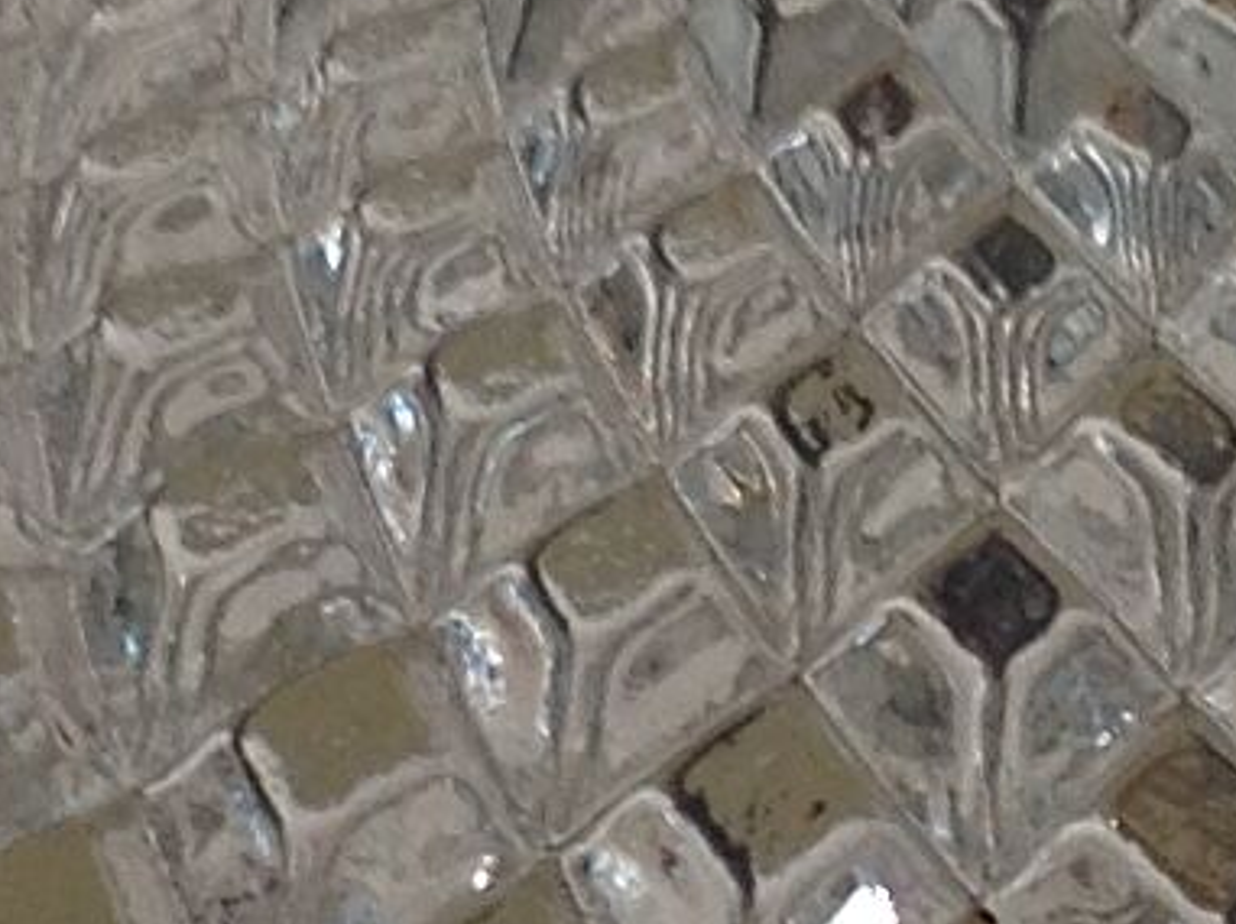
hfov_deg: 8.3
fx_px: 8490
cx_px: 428
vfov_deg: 6.2
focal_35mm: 238
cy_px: 493
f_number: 2.4
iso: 64
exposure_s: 1/30
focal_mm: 4.28
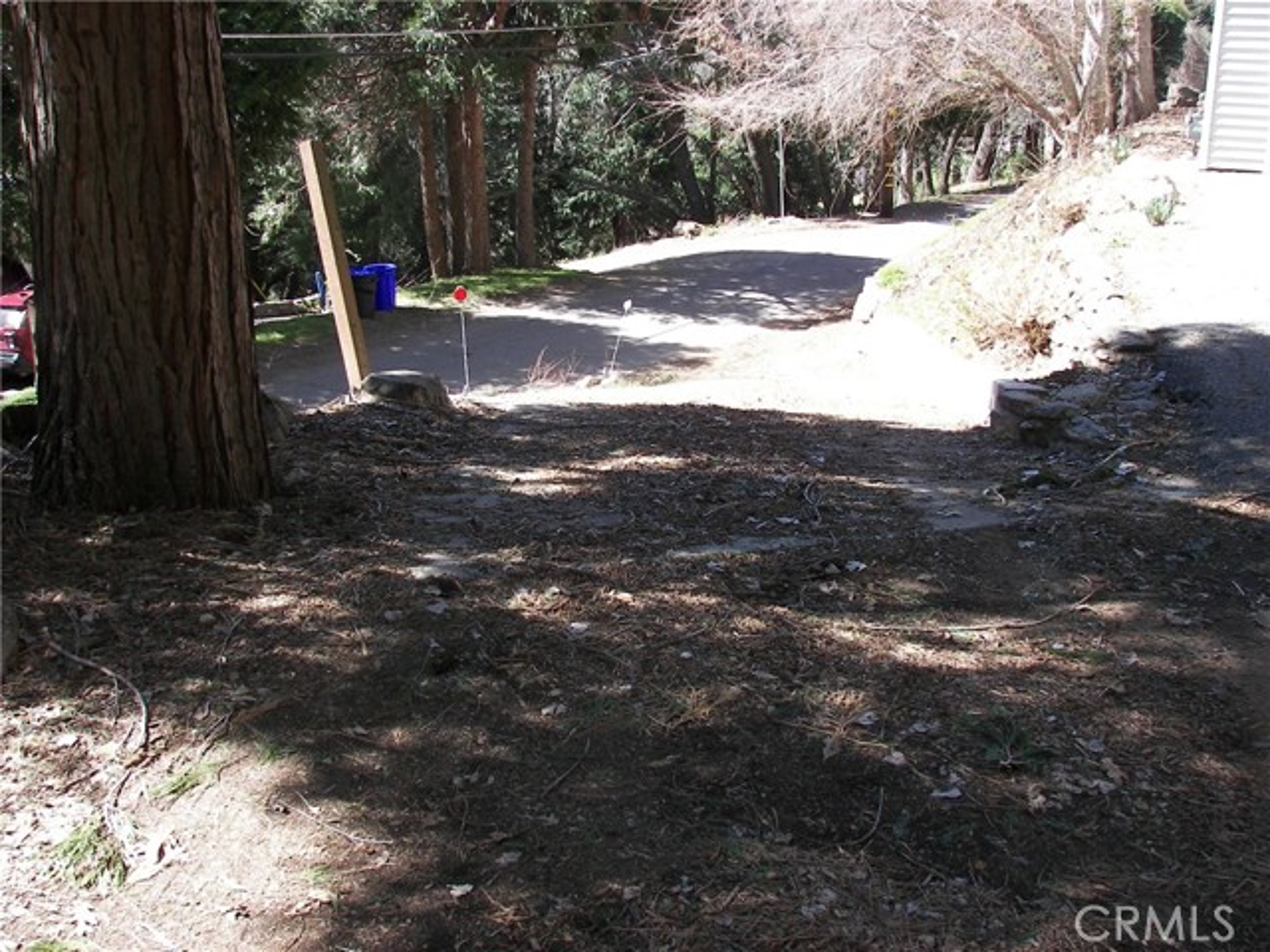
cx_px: 635
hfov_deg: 51.4
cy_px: 476
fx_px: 1321
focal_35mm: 36
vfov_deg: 39.7
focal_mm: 6
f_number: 2.8
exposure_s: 1/160
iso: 50
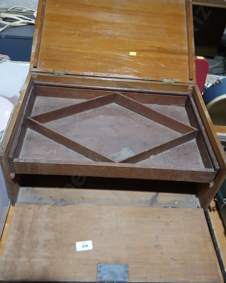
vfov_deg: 52.8
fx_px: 284
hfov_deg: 43.4
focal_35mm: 34
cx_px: 114
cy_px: 131
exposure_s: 1/60
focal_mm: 16
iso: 320
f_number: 3.6
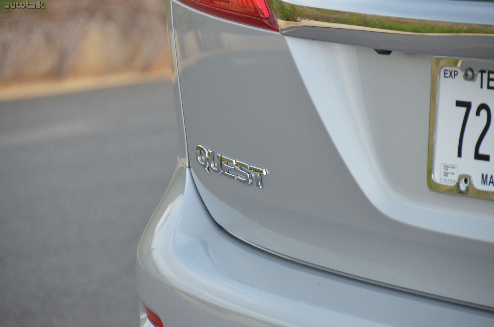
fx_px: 4108
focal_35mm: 300
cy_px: 164
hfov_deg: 6.9
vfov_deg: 4.6
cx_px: 247
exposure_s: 1/500
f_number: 5.6
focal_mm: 200
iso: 1000
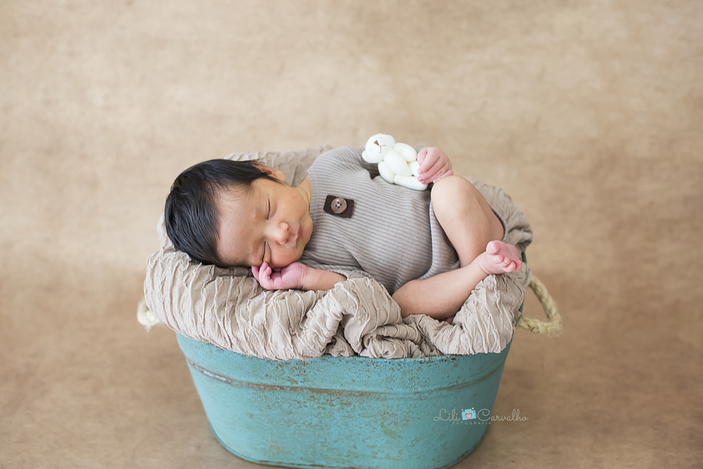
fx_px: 996
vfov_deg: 26.5
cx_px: 346
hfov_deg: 38.9
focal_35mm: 51
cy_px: 239
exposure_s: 1/125
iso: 1600
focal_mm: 50
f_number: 3.5
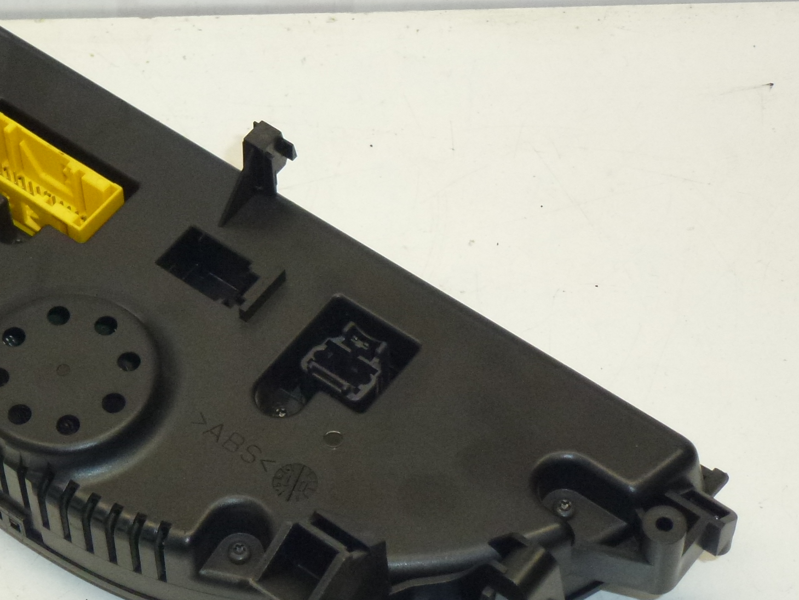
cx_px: 225
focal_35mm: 107
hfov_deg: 18.3
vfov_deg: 13.8
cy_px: 319
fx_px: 2470
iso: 400
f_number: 4.5
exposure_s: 1/200
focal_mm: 10.9
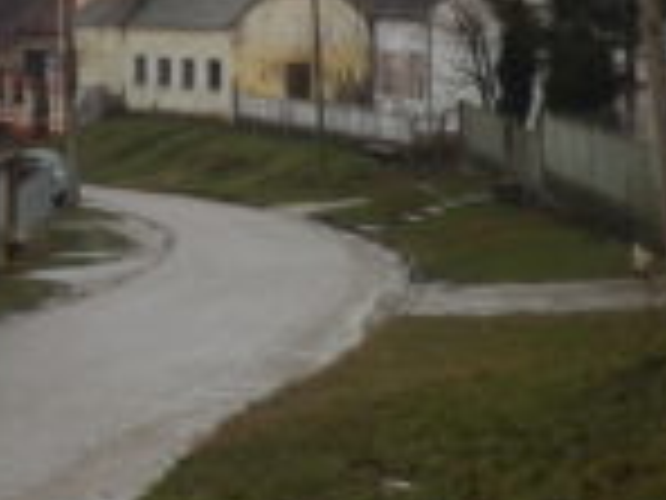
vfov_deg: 10.1
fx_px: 2809
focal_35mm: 146
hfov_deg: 13.2
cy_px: 104
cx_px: -126
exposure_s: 1/400
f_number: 3.3
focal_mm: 5
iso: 80
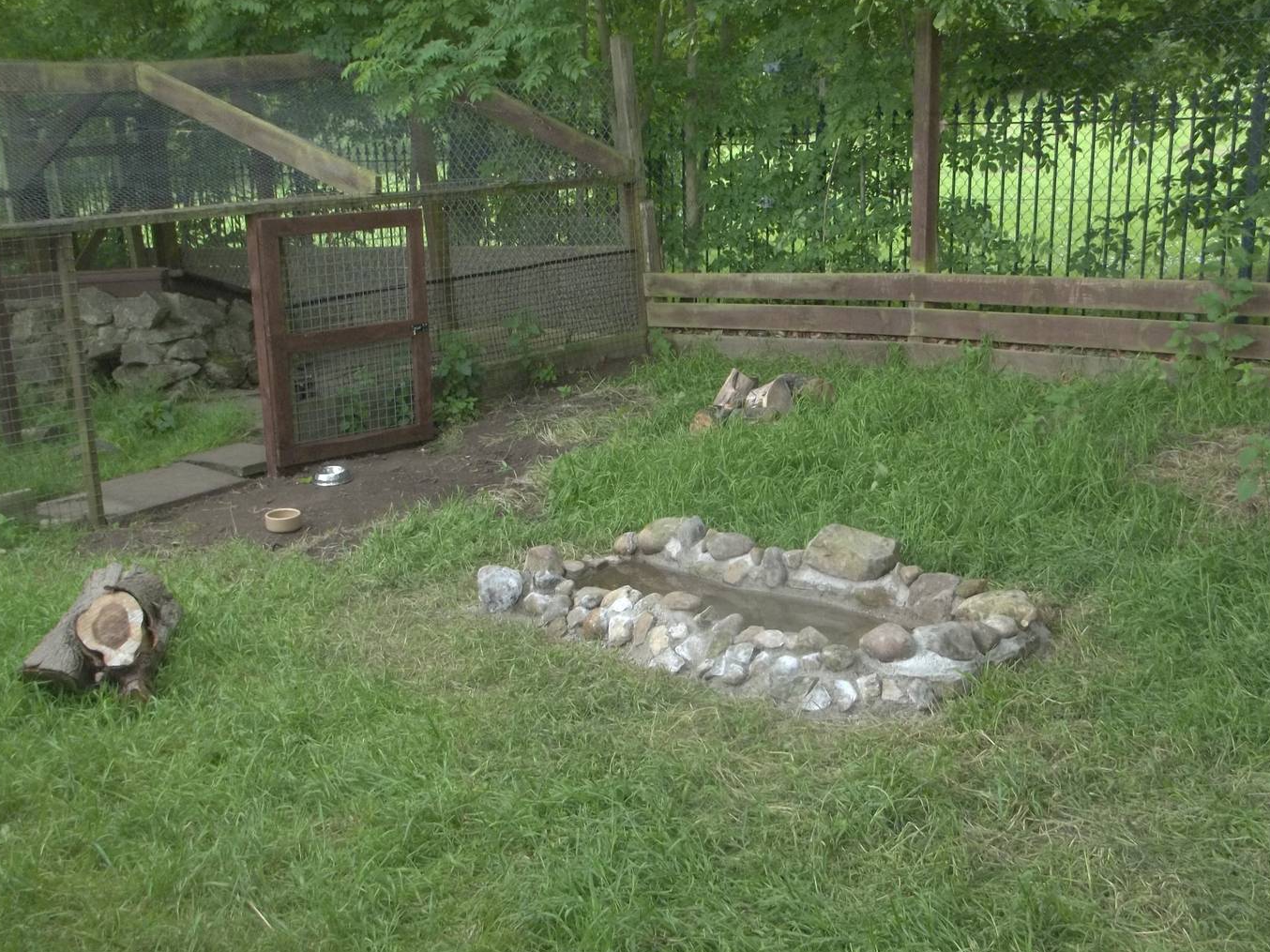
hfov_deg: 47.9
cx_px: 653
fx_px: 1431
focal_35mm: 39
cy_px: 545
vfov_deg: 36.7
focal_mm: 5.9
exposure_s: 1/30
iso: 160
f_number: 3.3
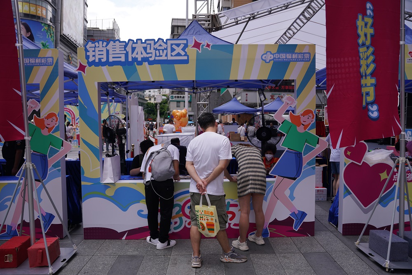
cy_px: 138
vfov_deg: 40.5
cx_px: 206
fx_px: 372
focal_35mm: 32
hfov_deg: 58.0
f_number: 4.5
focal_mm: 32.5
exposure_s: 1/500
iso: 200
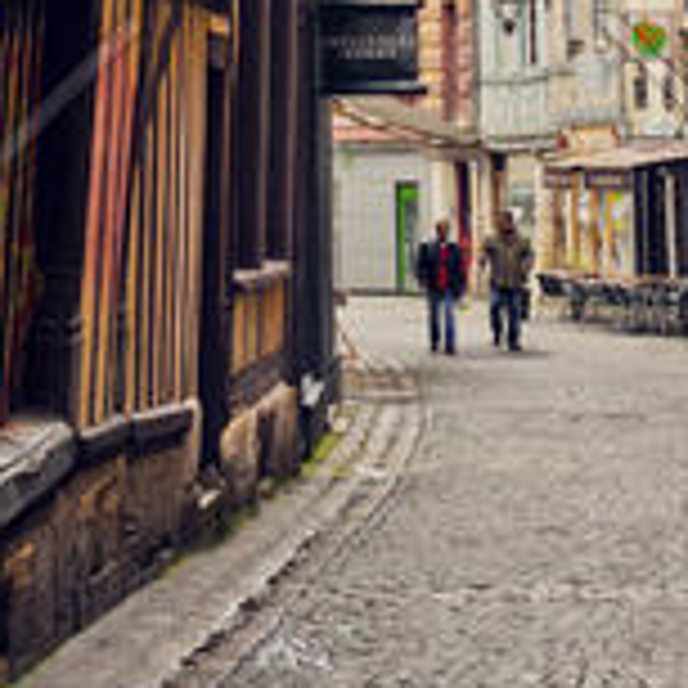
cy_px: -216
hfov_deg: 12.9
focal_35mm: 135
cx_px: 371
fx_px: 3036
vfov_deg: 12.5
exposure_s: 1/90
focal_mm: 28
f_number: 5.6
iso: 100
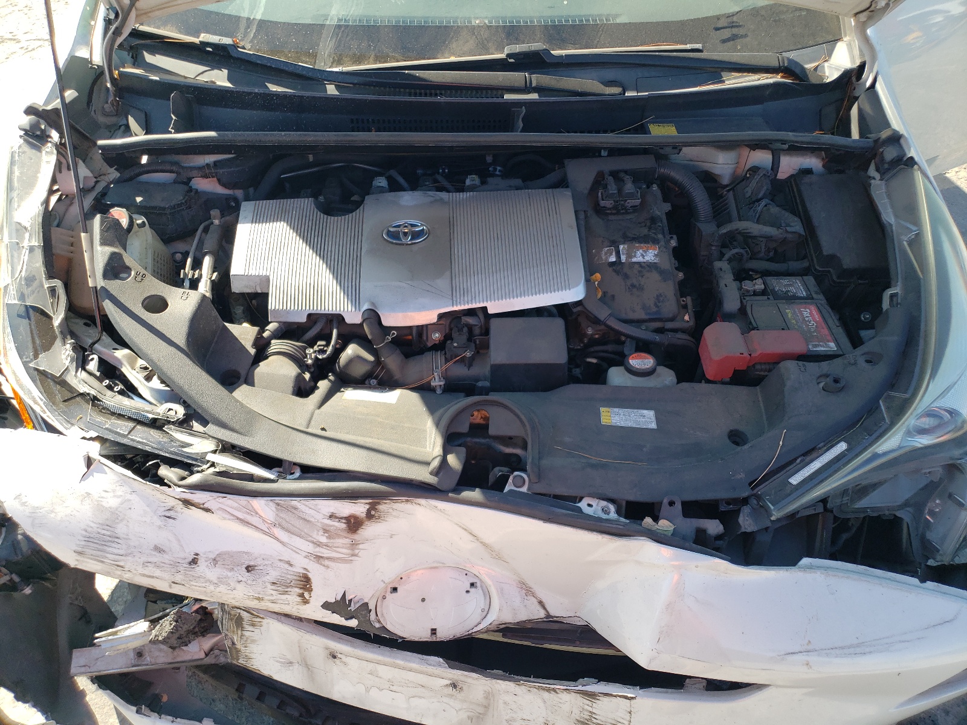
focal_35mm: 26
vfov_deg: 53.1
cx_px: 484
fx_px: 726
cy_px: 362
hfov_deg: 67.3
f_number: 1.5
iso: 50
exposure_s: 1/769
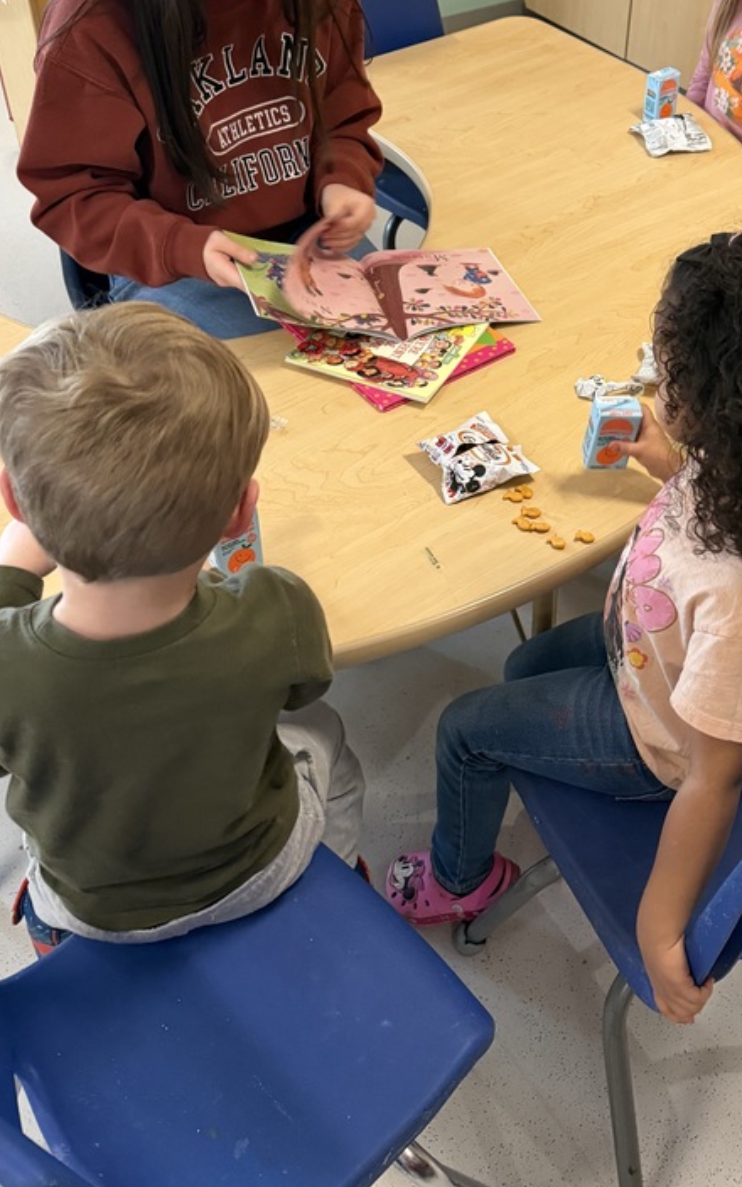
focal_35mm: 37
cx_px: 519
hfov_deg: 34.0
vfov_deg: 51.9
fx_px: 1197
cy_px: 415
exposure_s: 1/60
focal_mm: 6.76
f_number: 1.78
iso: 800
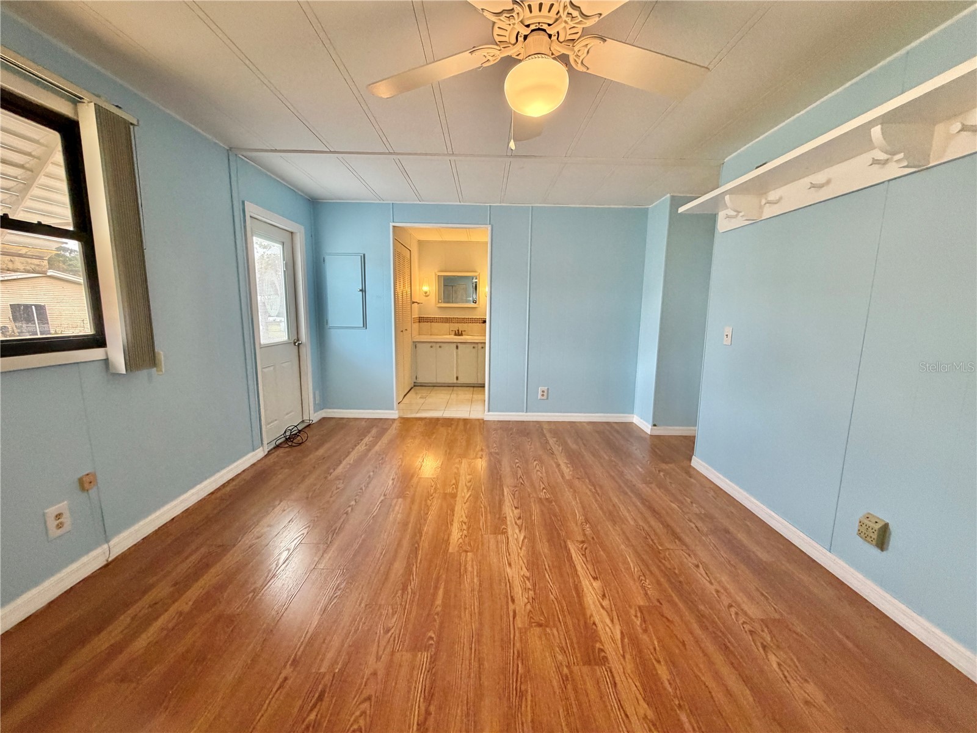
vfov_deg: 85.7
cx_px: 488
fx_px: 395
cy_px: 366
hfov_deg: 102.1
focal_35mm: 14
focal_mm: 2.22
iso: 320
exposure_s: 1/60
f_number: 2.2
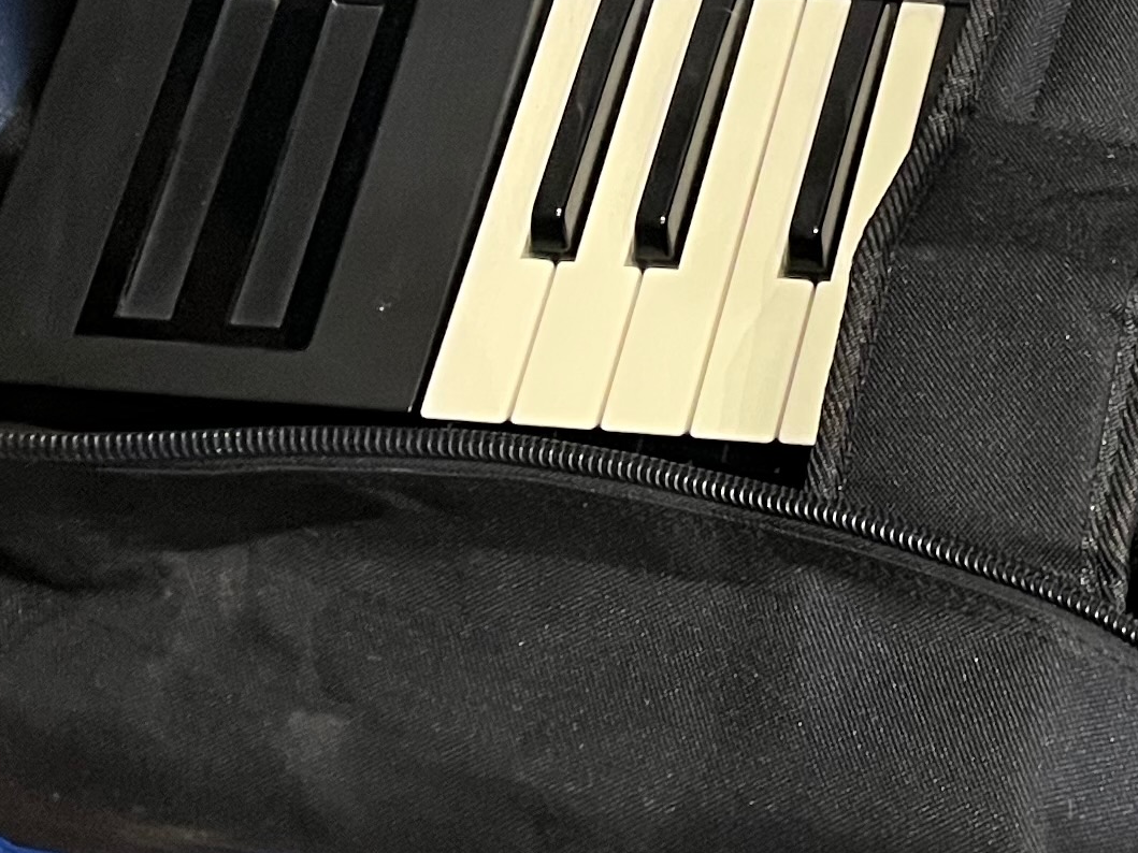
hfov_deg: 17.2
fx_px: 3254
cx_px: 1874
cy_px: -151
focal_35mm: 99
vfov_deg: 14.5
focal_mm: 5.1
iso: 400
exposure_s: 1/33
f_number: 1.6
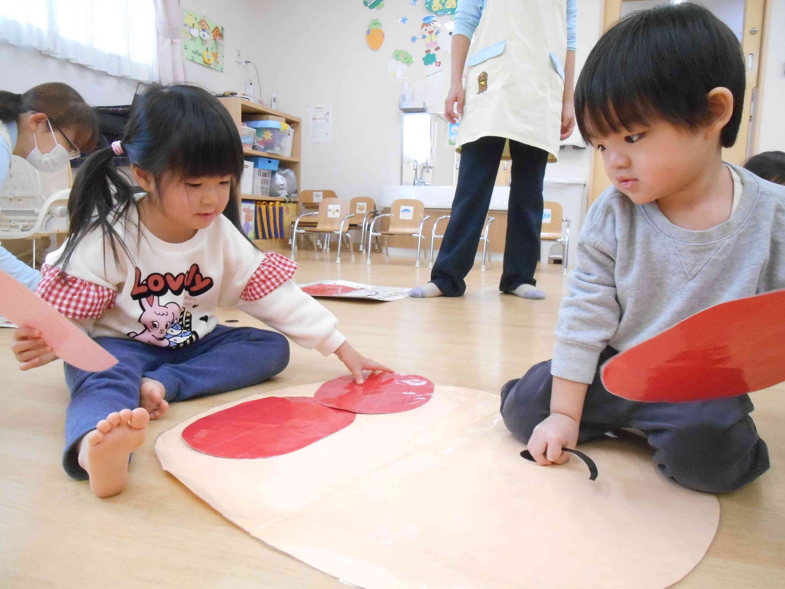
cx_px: 392
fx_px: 590
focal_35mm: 26
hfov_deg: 67.3
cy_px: 294
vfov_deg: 53.1
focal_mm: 4.7
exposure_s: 1/100
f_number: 3.4
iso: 800
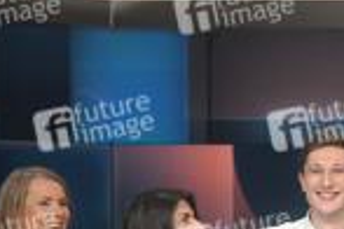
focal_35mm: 138
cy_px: 299
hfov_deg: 14.0
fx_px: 1319
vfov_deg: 9.8
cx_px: 500
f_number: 2.2
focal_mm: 30
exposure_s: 1/320
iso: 640
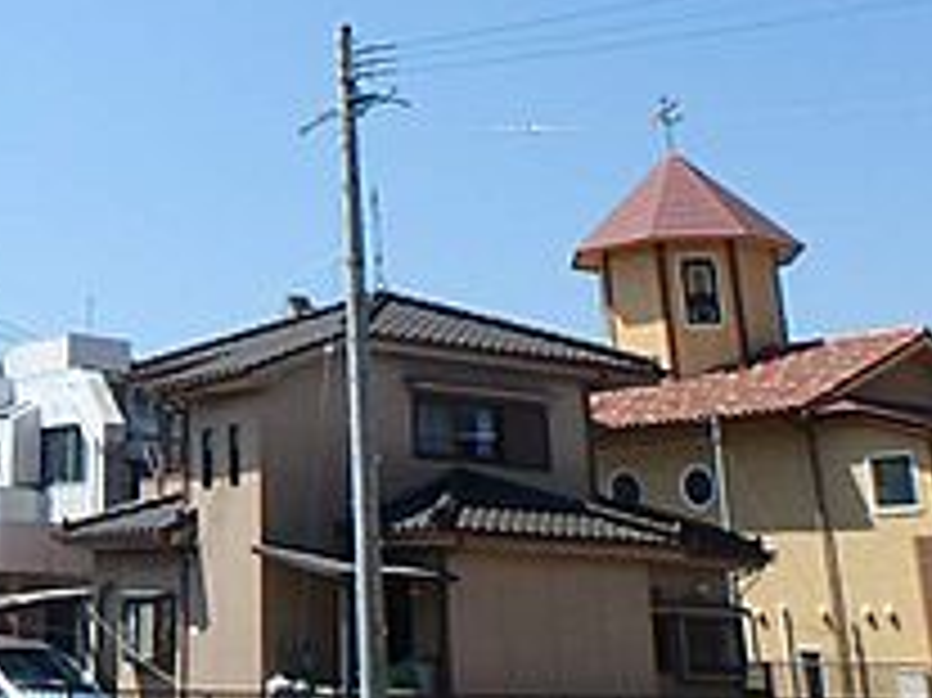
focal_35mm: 65
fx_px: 1749
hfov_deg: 28.1
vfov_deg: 20.7
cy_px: -194
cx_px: 0
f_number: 6
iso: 125
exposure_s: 1/400
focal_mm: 3.7
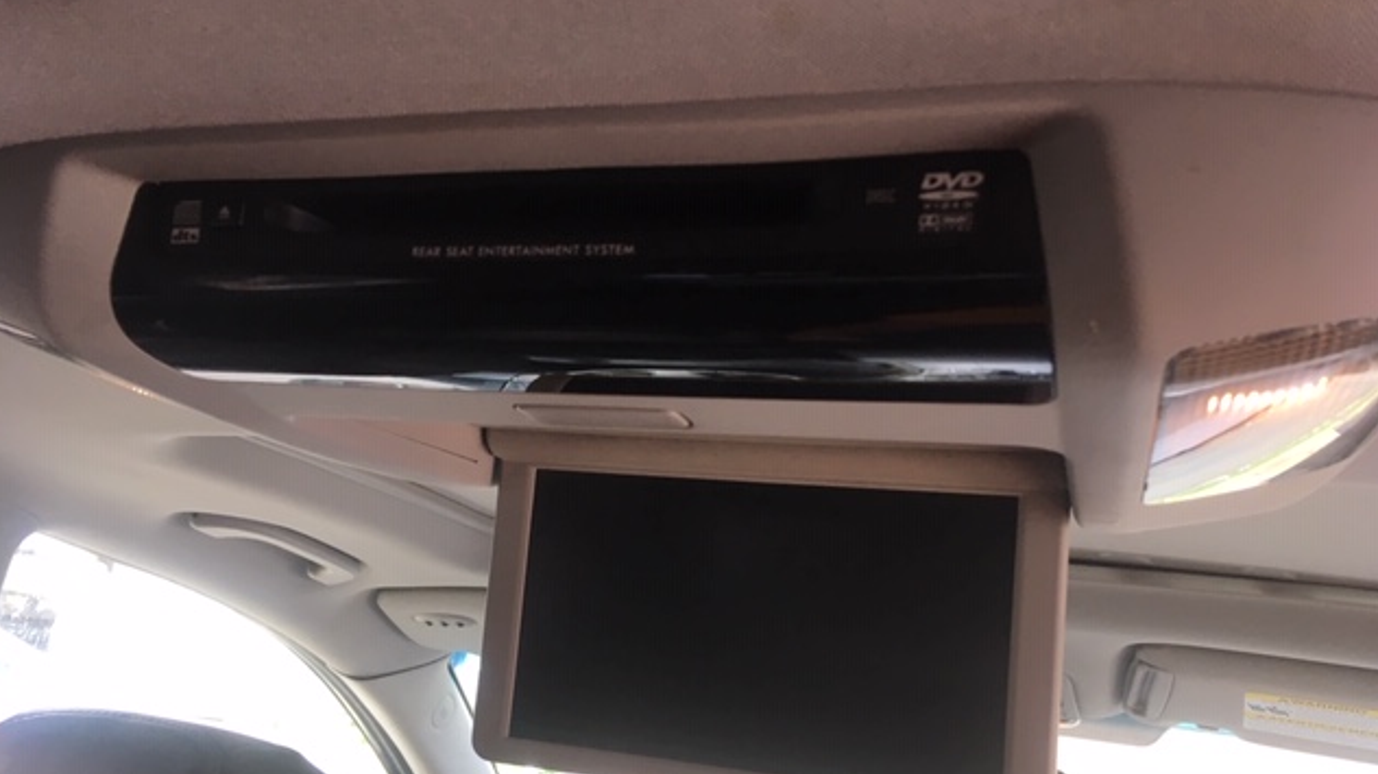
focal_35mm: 32
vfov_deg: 36.5
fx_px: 1169
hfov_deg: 61.0
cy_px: 475
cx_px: 682
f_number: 2.2
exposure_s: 1/30
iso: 25
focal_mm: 4.15
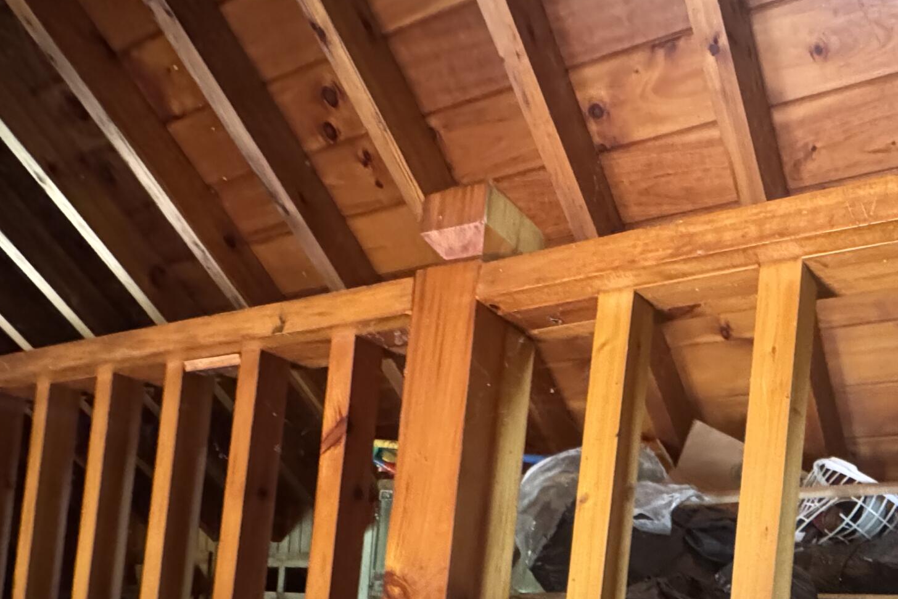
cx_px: 767
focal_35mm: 30
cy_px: 637
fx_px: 748
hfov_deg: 55.6
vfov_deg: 37.5
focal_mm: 2.22
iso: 1600
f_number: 2.2
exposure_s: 1/33
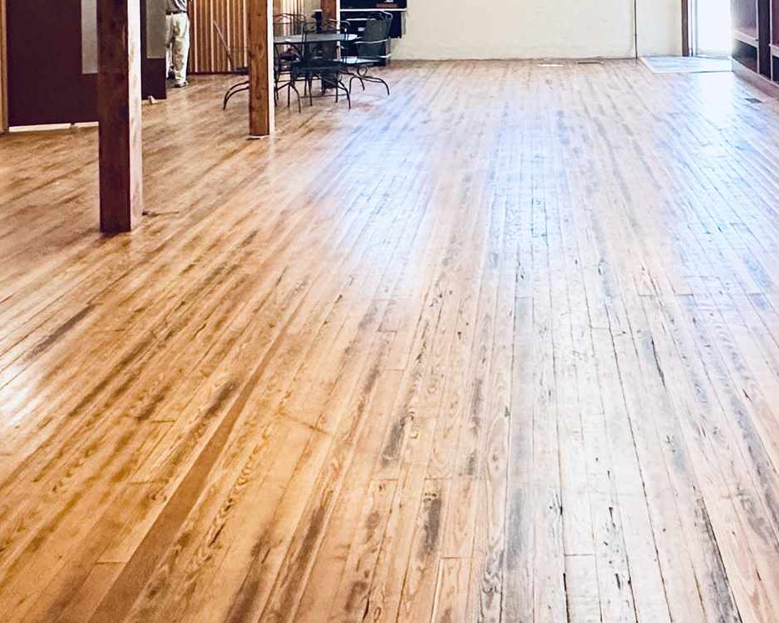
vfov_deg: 30.3
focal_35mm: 45
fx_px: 1037
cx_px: 546
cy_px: -47
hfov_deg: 40.4
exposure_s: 1/120
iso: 250
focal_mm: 2.22
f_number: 2.2
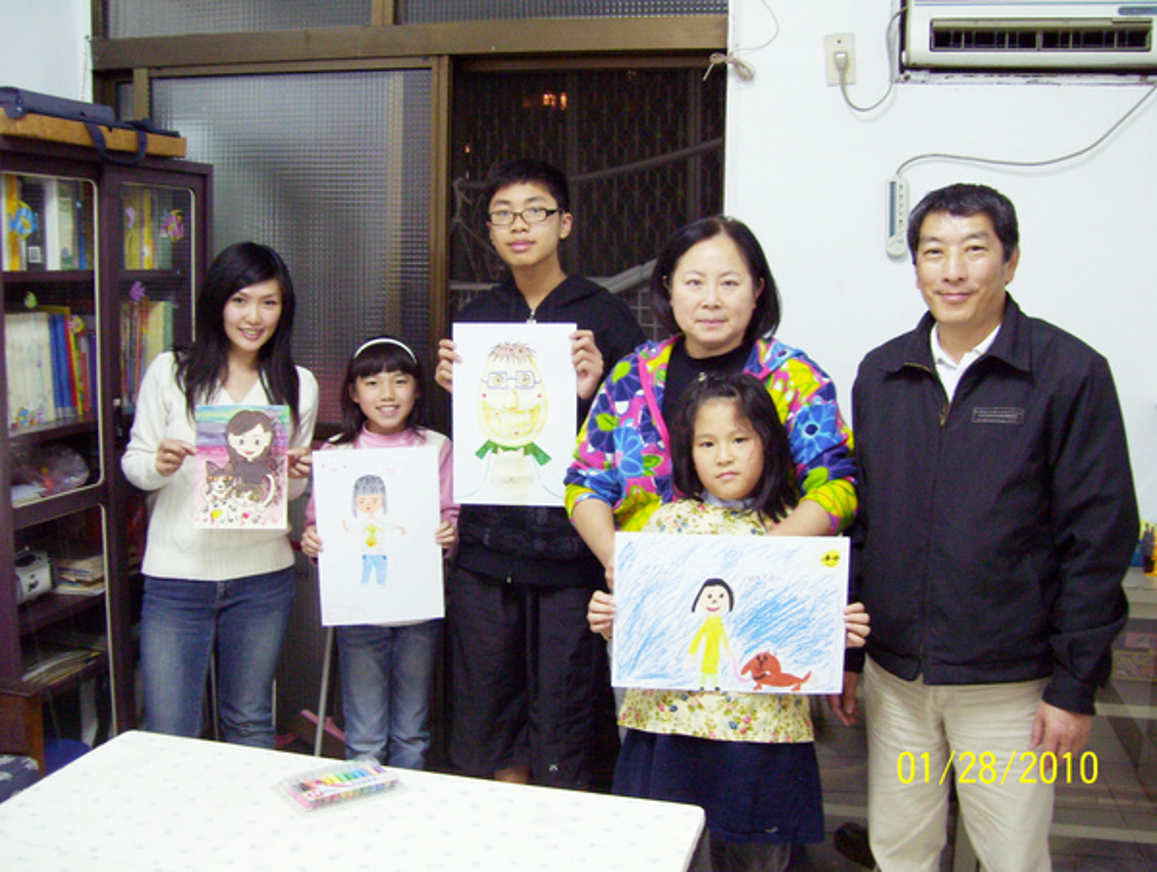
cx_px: 578
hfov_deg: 51.3
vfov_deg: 39.8
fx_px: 1205
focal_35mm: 36
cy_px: 436
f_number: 2.7
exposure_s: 1/10
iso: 160
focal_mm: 6
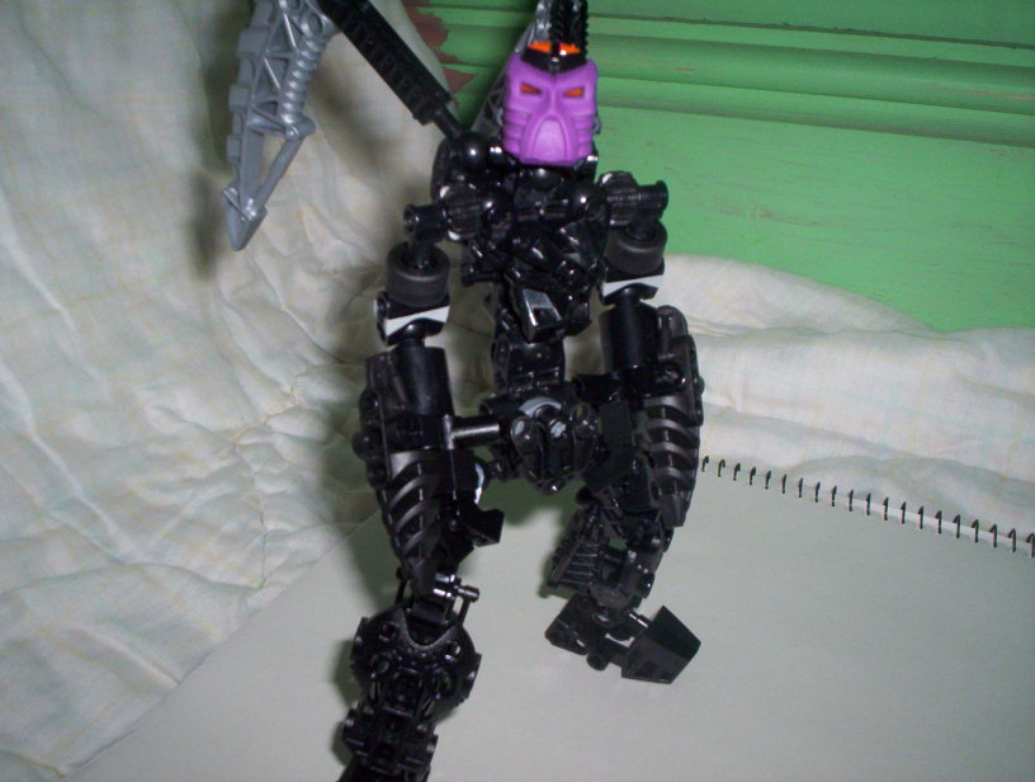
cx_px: 518
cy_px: 391
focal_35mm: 38
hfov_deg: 48.9
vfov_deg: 37.9
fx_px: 1139
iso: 140
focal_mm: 4.99
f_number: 4.5
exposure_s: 1/60
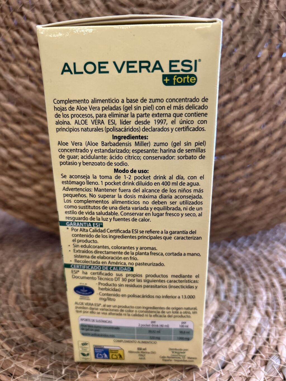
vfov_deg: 67.3
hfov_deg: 53.1
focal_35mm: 26
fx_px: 286
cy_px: 190
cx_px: 143
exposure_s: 1/100
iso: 125
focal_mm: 5.7
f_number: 1.5
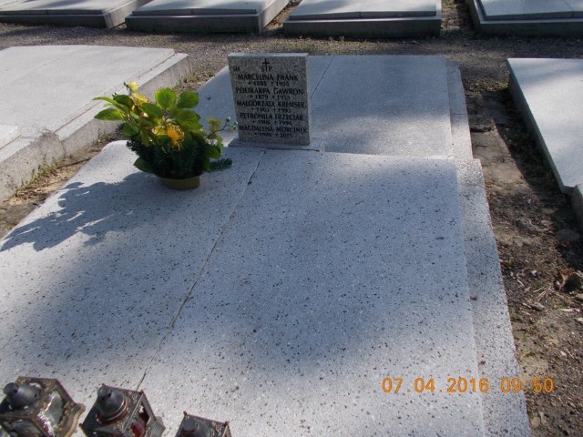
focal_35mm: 26
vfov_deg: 53.1
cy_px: 218
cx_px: 292
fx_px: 438
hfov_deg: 67.3
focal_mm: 4.6
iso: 80
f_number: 8
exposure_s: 1/160
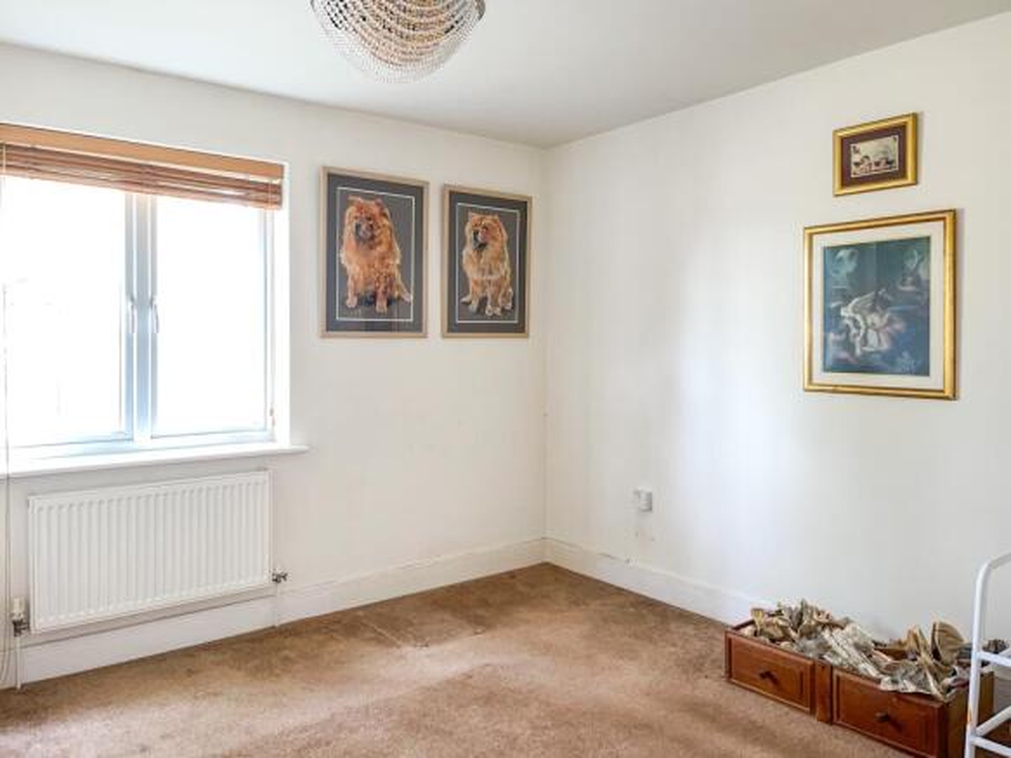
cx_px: 506
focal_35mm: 25
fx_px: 730
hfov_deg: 69.4
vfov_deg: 54.9
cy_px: 379
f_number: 1.6
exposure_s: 1/17
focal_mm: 5.1
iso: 100
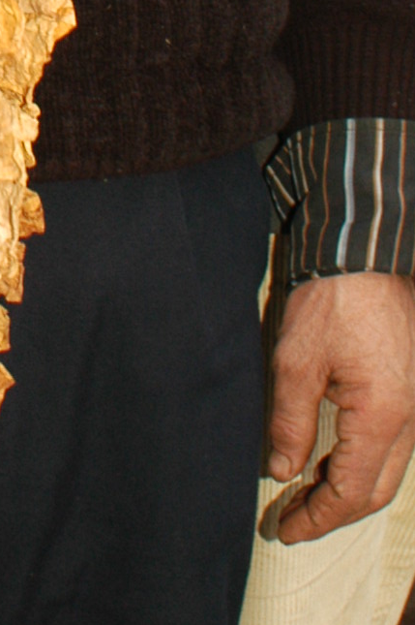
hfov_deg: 6.9
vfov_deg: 9.9
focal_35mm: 196
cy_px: -527
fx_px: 3394
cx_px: -268
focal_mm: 28
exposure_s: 1/60
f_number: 5.6
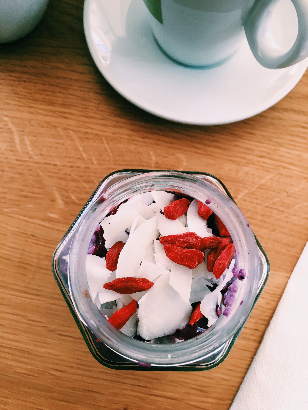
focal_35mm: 29
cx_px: 154
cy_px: 205
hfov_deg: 48.2
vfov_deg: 61.7
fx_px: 344
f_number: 2.2
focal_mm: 4.15
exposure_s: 1/33
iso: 25
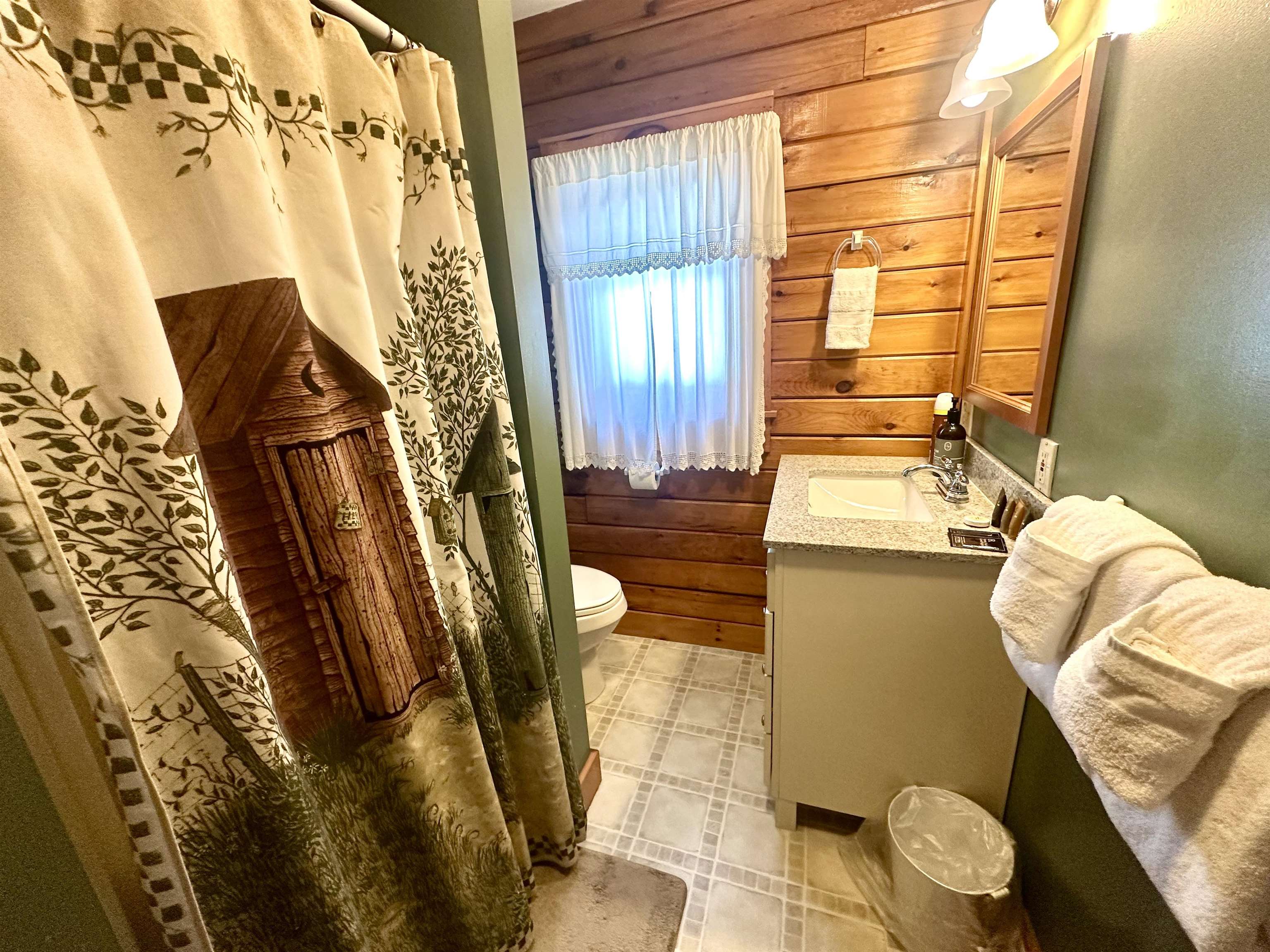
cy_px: 476
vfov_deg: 85.7
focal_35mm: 14
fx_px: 514
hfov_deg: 102.1
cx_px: 635
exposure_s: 1/60
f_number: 2.2
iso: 250
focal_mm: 2.22
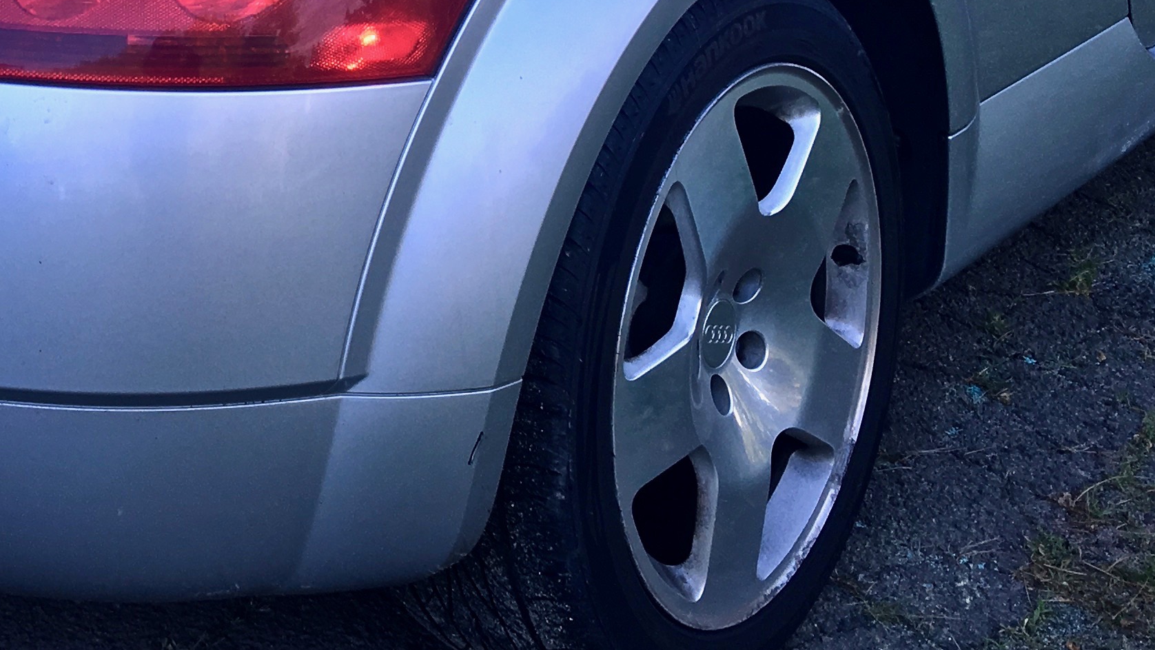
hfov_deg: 27.5
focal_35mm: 76
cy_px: -114
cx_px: 298
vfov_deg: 15.4
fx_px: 2328
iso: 25
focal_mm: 4.15
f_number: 2.2
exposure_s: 1/120
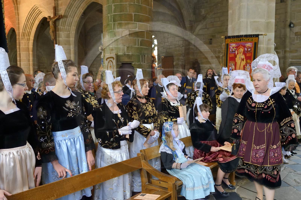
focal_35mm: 29
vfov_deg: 44.9
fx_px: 242
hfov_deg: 63.7
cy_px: 100
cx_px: 150
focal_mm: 29
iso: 1600
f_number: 4.5
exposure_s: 1/40
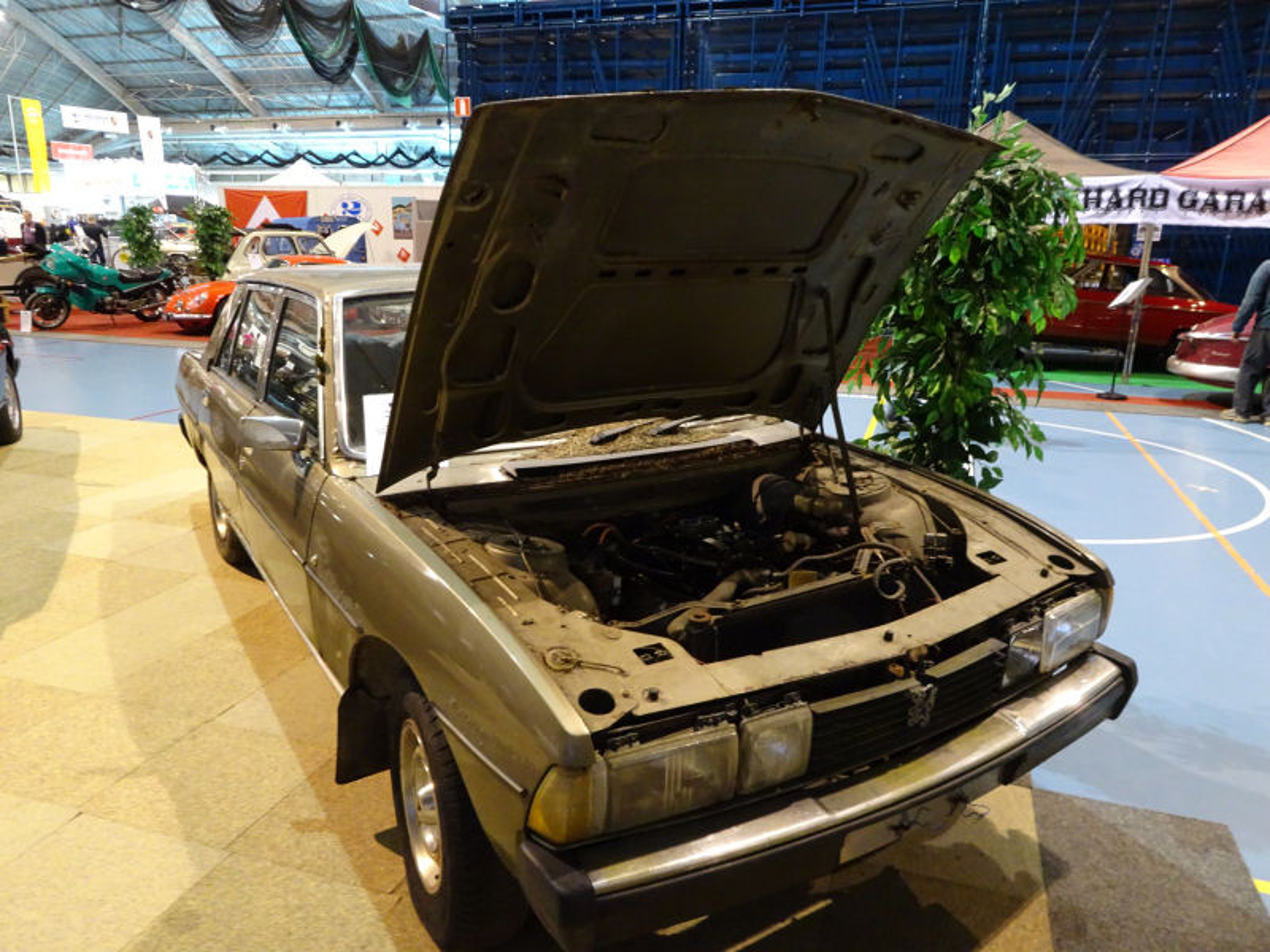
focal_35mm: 24
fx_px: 881
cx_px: 635
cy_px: 476
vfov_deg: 56.8
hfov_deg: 71.6
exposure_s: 1/13
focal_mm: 4.1
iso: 800
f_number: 3.5
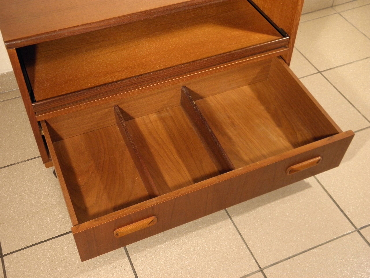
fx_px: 438
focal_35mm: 41
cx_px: 185
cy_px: 139
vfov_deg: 35.1
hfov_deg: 45.8
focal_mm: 7.5
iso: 200
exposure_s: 1/10
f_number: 3.8
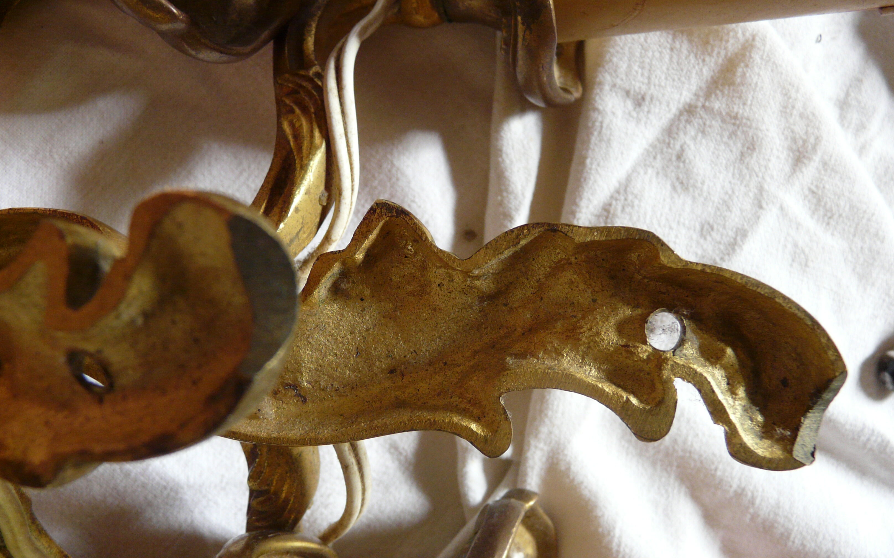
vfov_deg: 41.8
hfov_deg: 62.9
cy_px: 312
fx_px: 731
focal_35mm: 30
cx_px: 447
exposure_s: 1/20
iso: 200
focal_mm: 4.6
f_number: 2.8
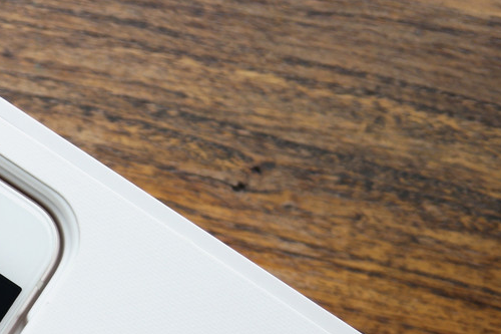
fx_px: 1377
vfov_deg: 13.2
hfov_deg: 18.6
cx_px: -209
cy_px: 460
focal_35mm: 99
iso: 100
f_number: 3.5
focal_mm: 22
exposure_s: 1/250
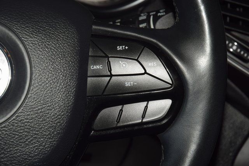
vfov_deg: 13.0
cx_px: 124
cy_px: 83
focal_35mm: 105
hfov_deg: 19.5
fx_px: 726
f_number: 8
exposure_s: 1/125
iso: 100
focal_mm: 70
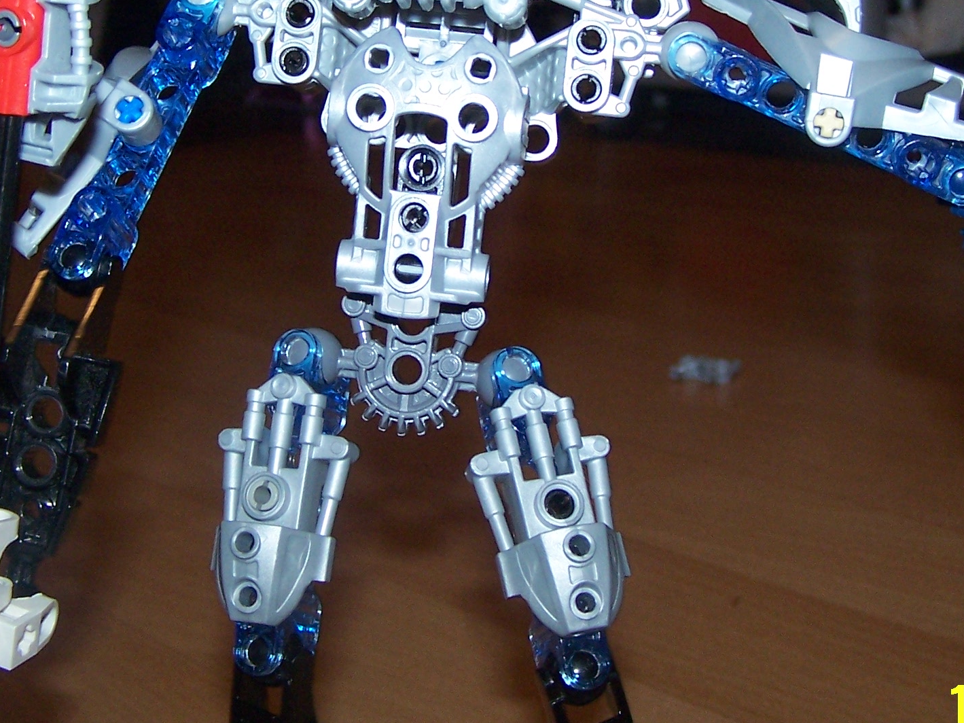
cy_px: 228
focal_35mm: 69
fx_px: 1921
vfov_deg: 21.2
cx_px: 503
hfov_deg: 28.2
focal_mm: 6.3
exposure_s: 1/60
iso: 140
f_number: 2.8
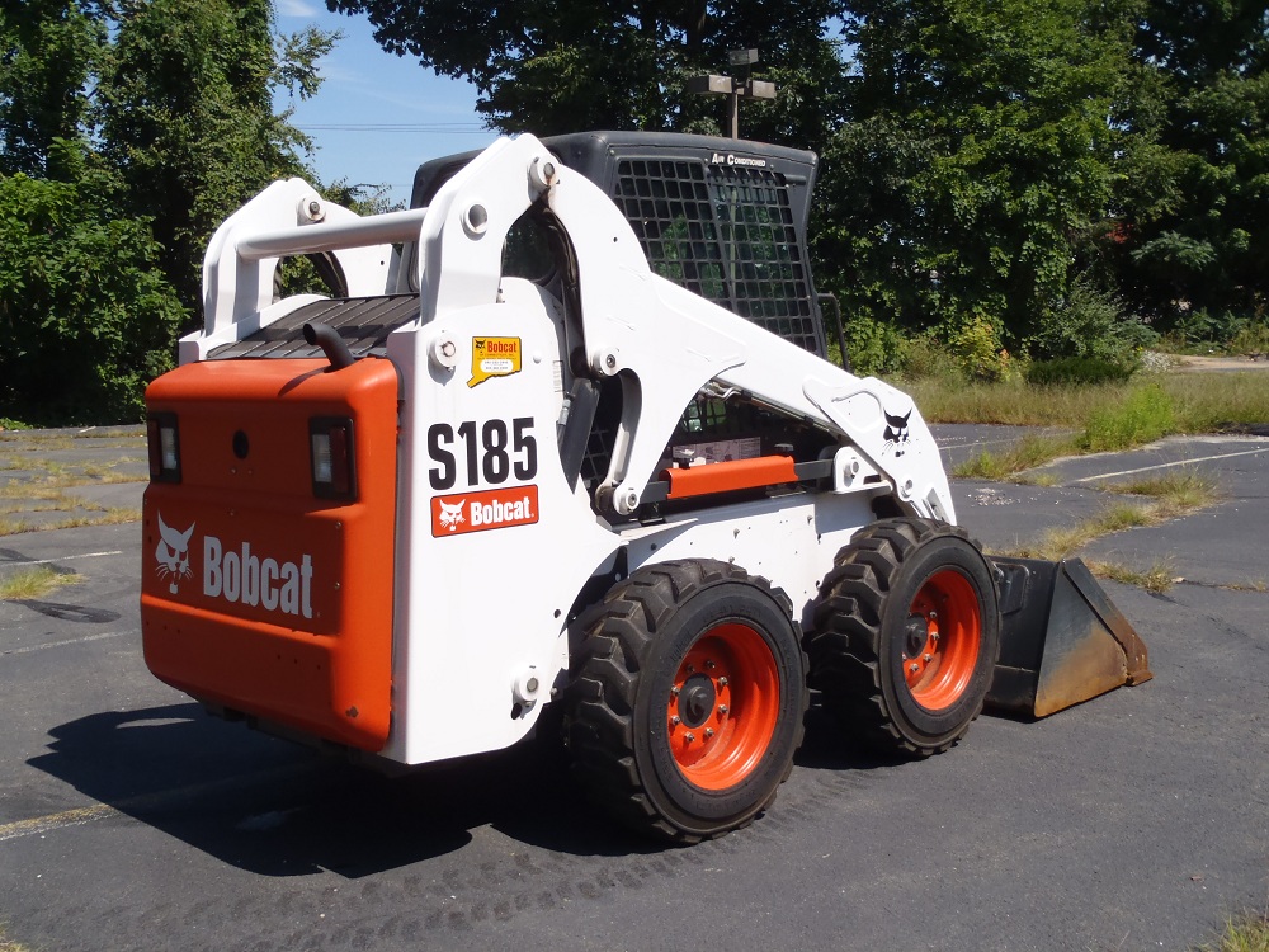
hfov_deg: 49.0
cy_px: 476
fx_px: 1393
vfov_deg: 37.7
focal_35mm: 38
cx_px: 634
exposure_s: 1/80
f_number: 13
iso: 100
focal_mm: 6.83
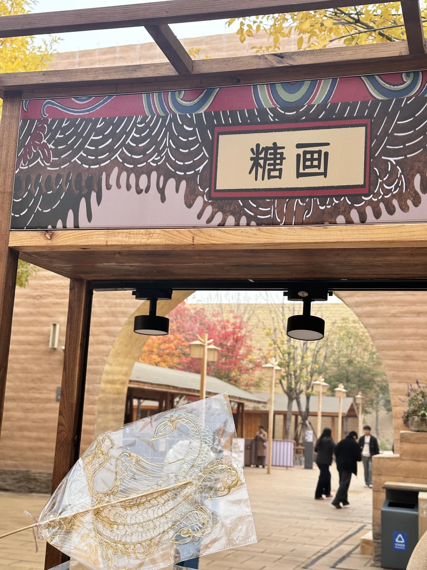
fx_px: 789
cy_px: 285
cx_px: 214
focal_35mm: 48
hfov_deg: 30.3
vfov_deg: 39.7
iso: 64
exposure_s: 1/756
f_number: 1.78
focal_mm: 6.86
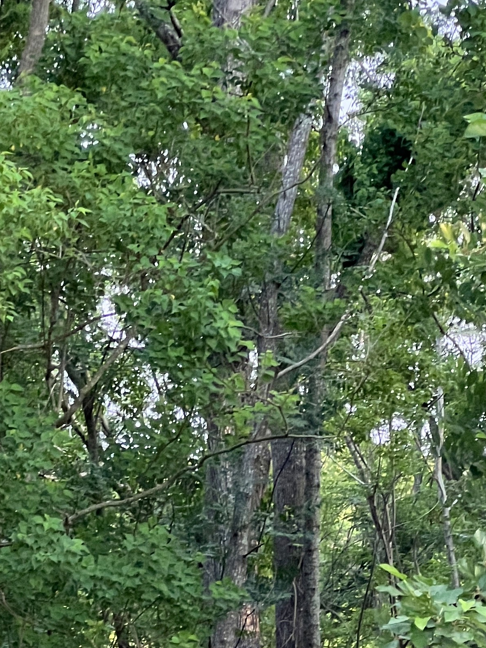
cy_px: 669
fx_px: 3632
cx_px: 63
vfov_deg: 10.1
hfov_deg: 7.6
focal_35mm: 194
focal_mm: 9
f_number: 2.8
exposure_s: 1/99
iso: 160
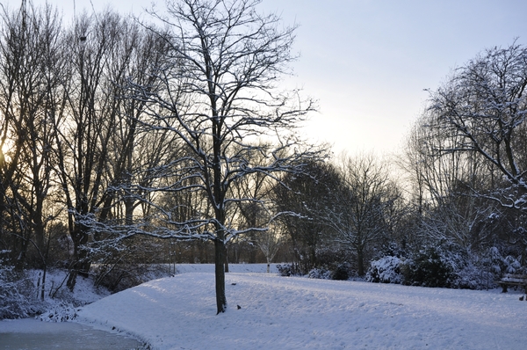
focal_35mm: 42
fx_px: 614
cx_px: 264
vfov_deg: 31.8
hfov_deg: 46.5
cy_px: 175
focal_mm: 28
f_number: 8
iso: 200
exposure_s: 1/250
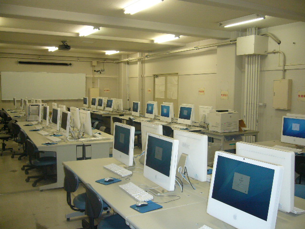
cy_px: 114
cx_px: 152
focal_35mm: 35
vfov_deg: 40.7
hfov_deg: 52.6
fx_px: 308
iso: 200
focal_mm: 5.8
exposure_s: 1/60
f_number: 2.8
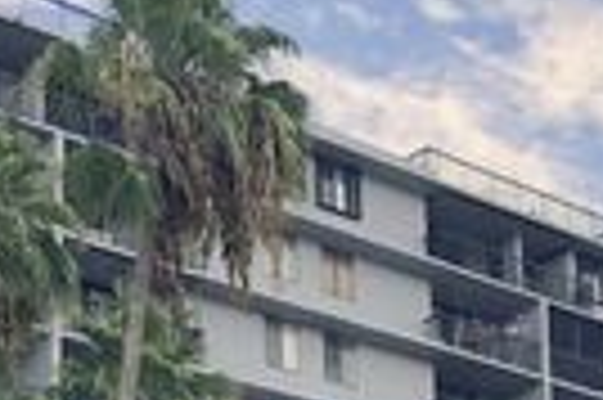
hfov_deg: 18.7
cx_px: 454
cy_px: 591
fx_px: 1824
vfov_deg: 12.0
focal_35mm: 109
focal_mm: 4
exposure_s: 1/600
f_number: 1.8
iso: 20
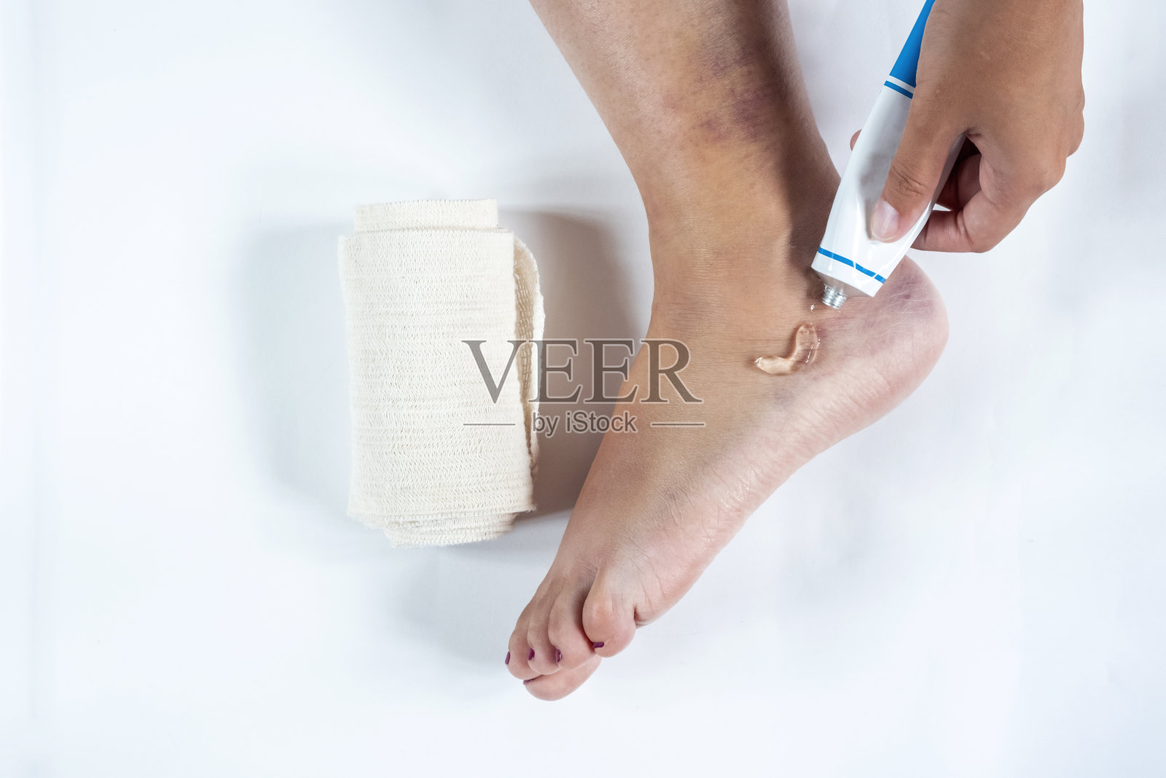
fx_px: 1911
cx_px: 583
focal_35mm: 59
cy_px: 389
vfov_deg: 23.0
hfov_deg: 33.9
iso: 1600
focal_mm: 39
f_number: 8
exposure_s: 1/4
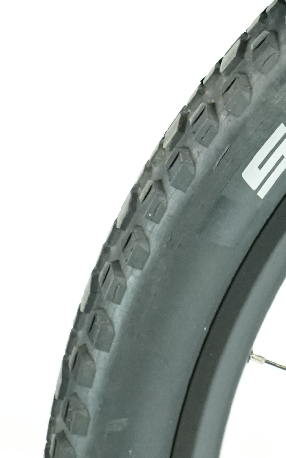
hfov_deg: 9.4
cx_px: 432
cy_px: -64
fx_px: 1696
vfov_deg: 14.9
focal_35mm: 136
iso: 2500
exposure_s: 1/200
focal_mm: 31
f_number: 4
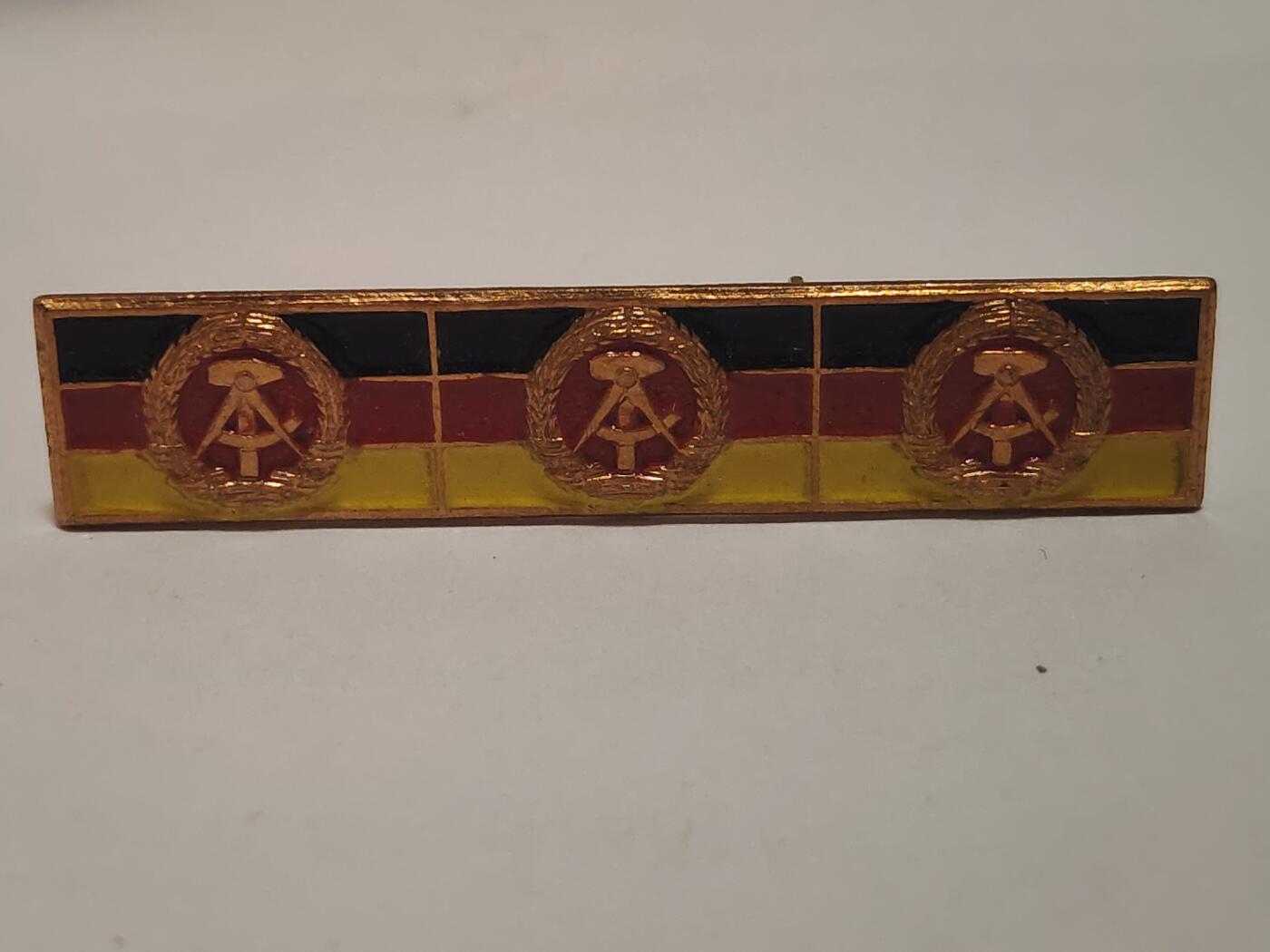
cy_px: 476
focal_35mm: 68
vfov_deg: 21.6
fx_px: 2495
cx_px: 635
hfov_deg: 28.6
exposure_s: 1/50
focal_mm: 5.52
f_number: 1.95
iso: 400
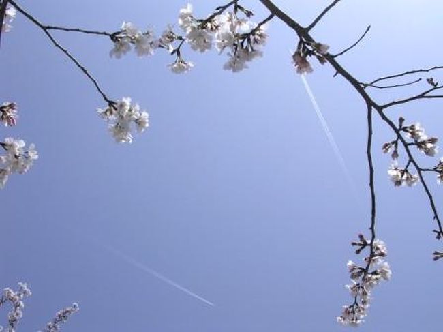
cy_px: 166
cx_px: 222
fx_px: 486
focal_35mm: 38
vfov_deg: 37.7
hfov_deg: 49.0
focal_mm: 5.8
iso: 100
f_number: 5.6
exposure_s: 1/460
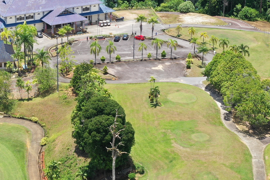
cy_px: 59
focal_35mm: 81
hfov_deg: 24.8
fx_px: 607
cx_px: 65
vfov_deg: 16.8
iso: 100
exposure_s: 1/240
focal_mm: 10.26
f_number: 6.3
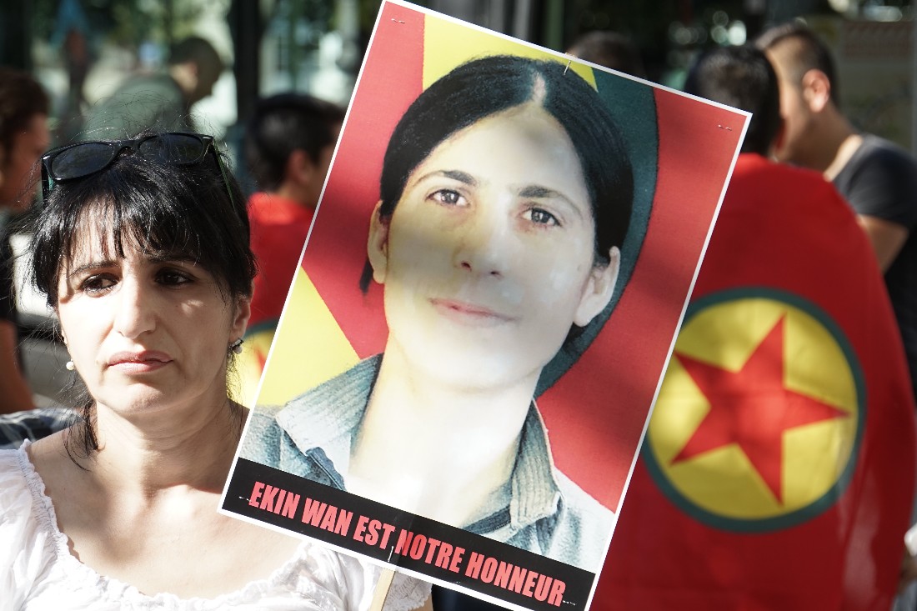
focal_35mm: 124
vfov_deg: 11.1
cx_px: 458
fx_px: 3158
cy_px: 306
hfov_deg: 16.5
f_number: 5.6
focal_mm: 83
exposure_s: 1/250
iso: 160
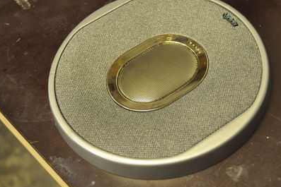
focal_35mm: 58
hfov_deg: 34.4
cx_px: 164
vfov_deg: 23.4
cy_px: 82
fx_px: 453
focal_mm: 24
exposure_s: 1/30
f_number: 4
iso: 1400
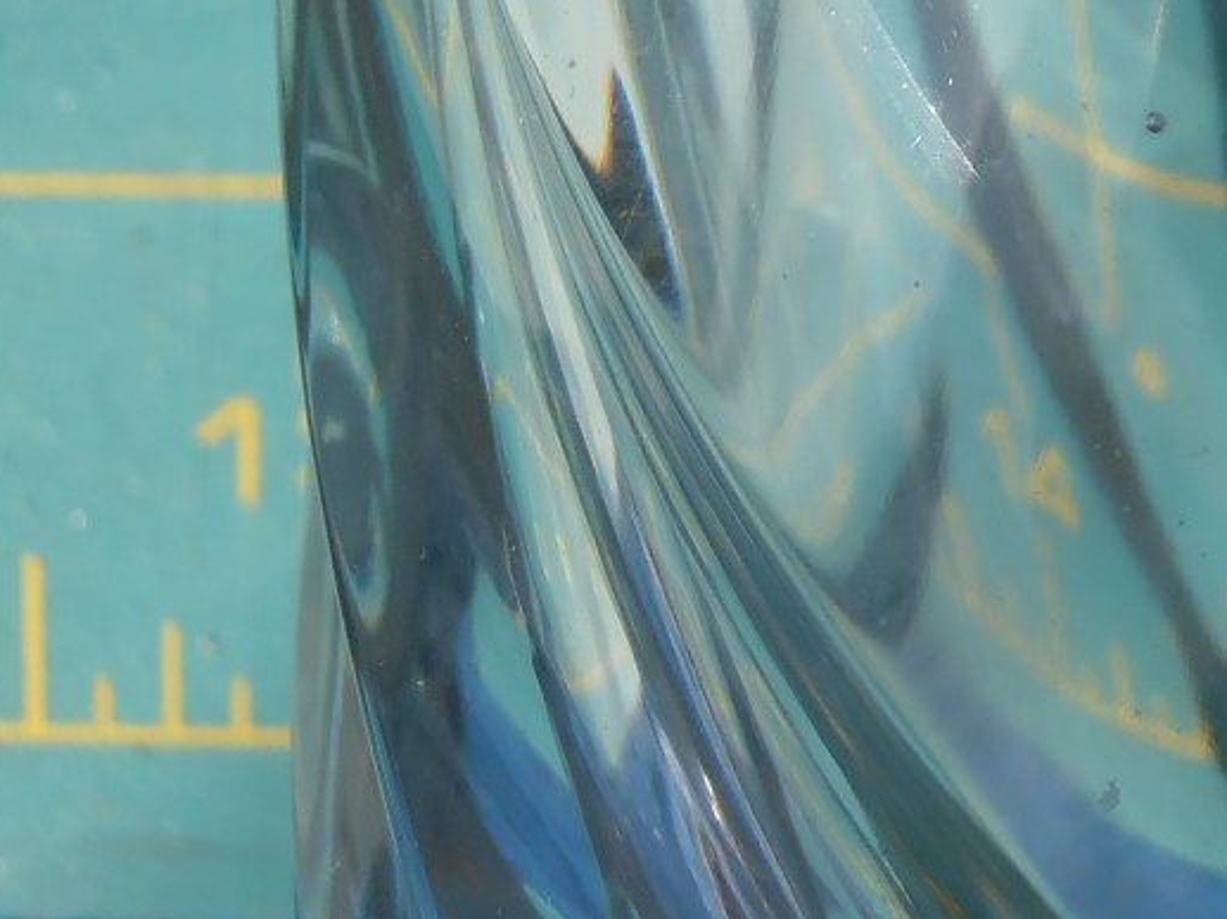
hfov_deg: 20.2
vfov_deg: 15.4
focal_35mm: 92
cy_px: -242
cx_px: 1388
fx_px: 3259
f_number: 3.6
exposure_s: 1/1000
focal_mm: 5.93
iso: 80
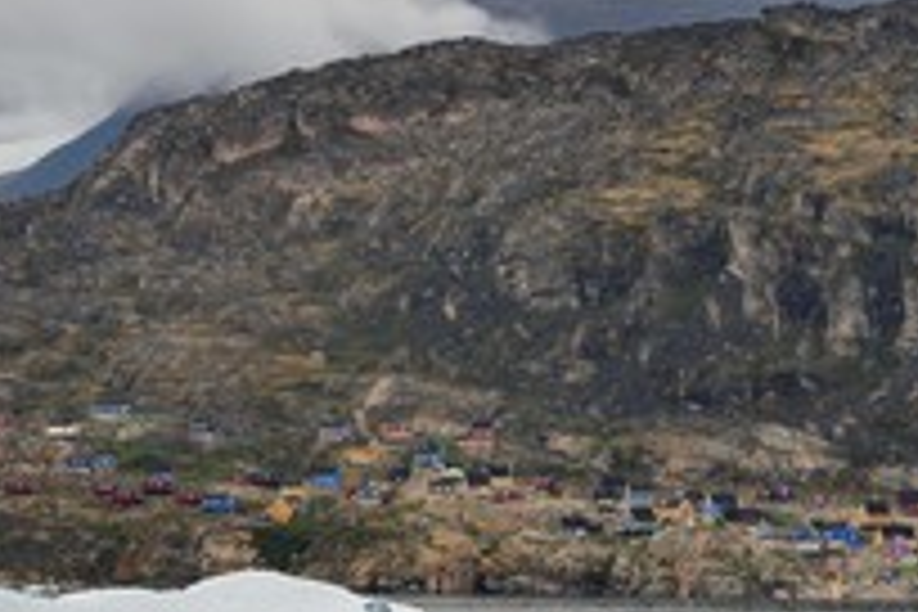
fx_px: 10480
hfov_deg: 5.0
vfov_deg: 3.3
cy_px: 306
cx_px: 270
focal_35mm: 411
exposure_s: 1/250
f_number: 6.3
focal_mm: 200
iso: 200
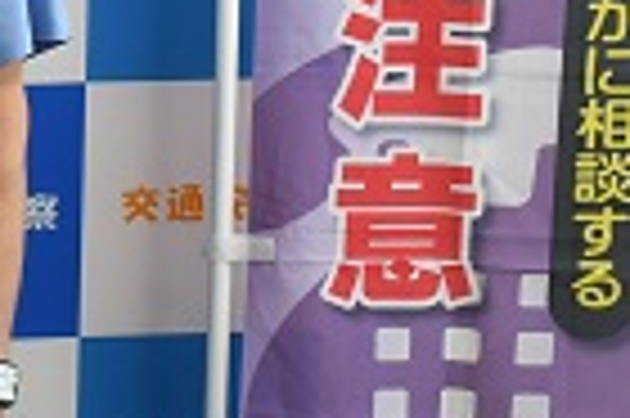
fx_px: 2779
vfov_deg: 8.5
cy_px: -58
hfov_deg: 11.7
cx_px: -598
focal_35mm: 159
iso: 400
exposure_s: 1/30
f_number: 8
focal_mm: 25
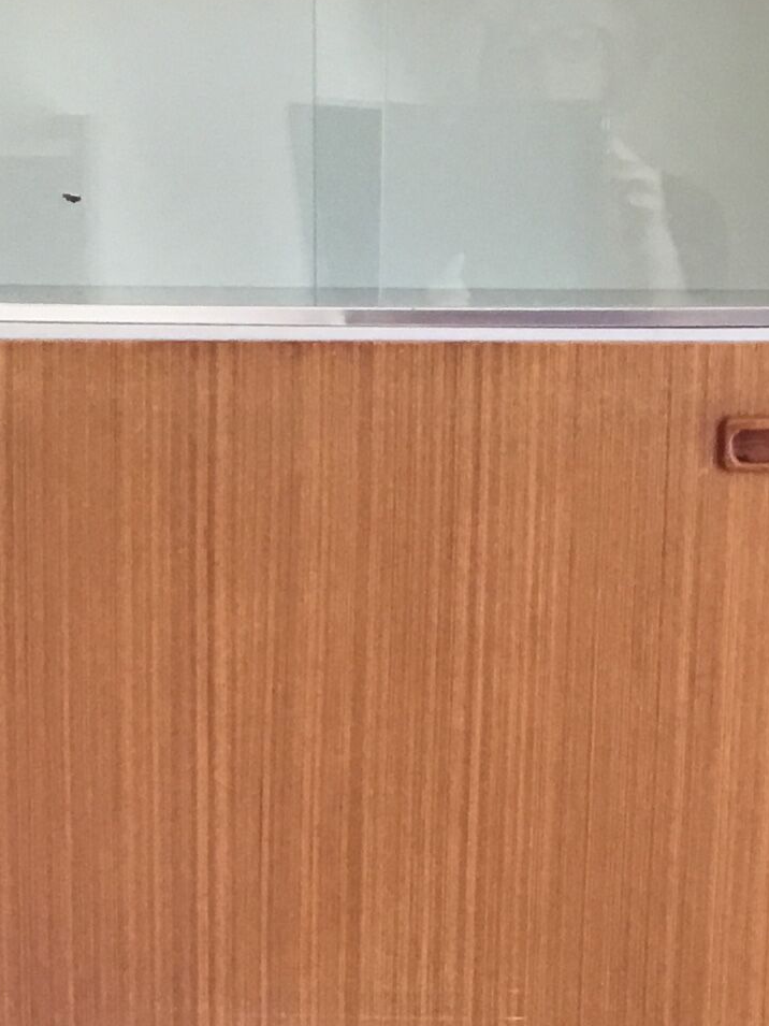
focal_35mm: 106
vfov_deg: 18.4
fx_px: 3140
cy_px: 794
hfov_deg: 14.0
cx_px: 318
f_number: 2.4
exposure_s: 1/33
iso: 50
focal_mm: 3.3
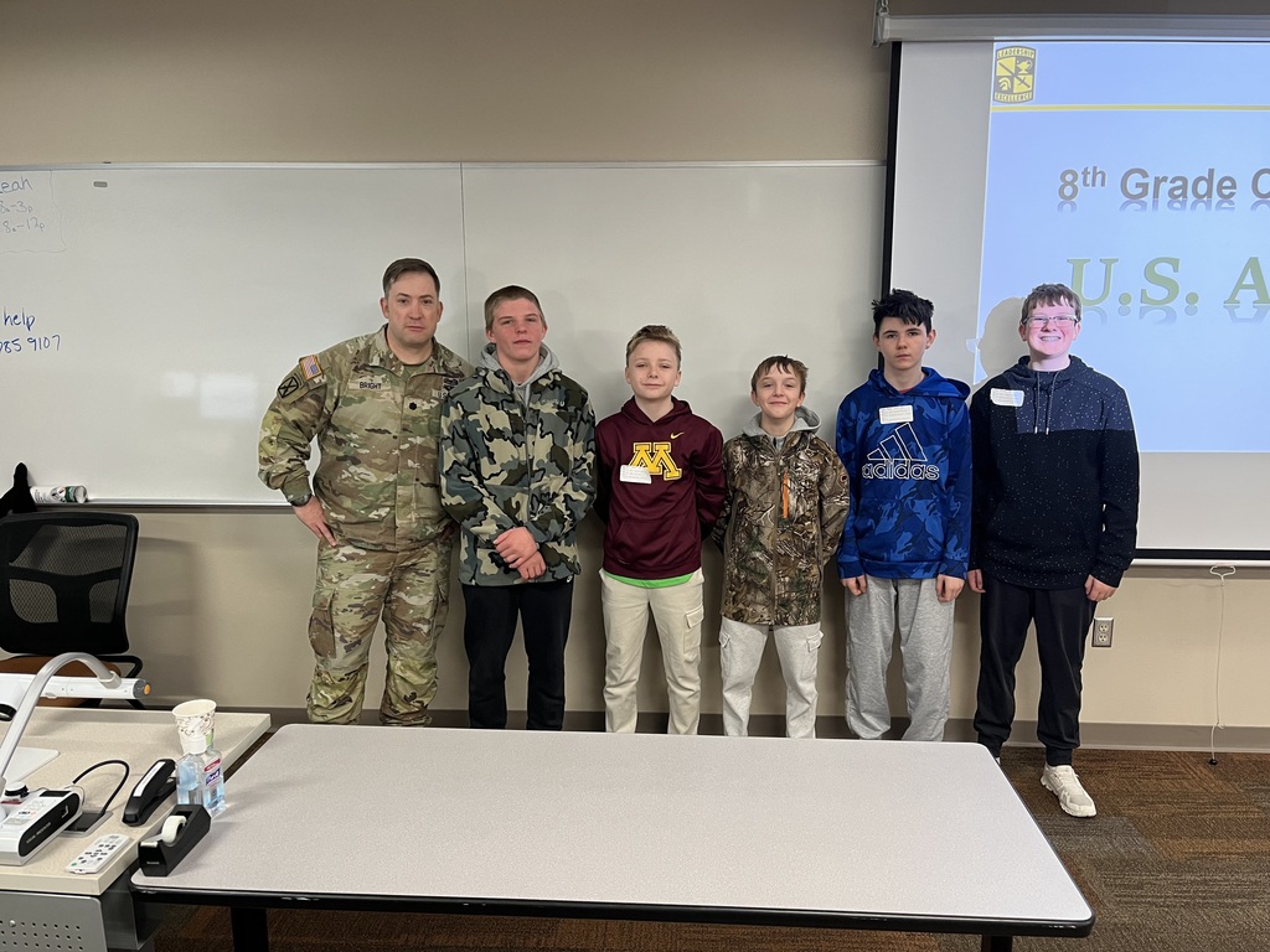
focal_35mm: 26
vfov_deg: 53.1
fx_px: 954
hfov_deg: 67.3
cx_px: 635
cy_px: 476
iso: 160
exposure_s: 1/59
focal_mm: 5.1
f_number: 1.6
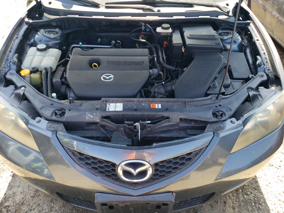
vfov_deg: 53.1
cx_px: 142
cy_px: 106
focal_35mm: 26
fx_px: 213
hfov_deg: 67.3
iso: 50
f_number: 1.5
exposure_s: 1/256
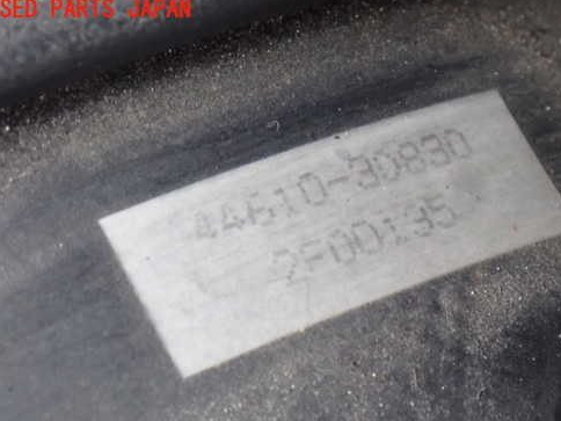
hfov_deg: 15.9
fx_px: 2010
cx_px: 328
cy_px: 256
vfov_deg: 11.9
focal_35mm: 124
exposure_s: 1/25
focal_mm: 18
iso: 1250
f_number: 4.9
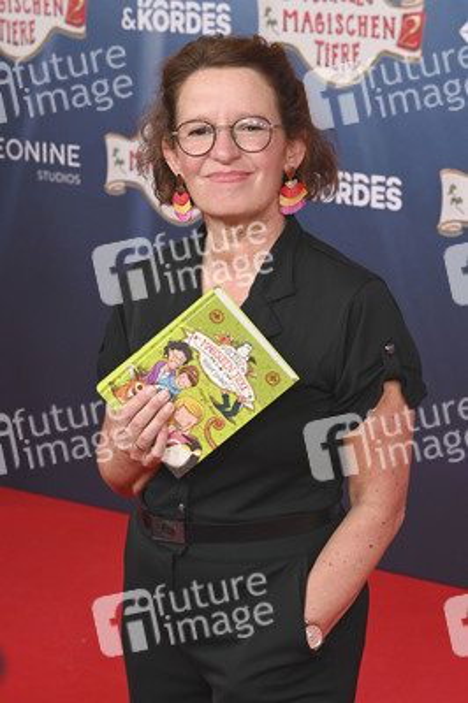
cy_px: 352
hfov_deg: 18.2
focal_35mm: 75
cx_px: 234
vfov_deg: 27.0
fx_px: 1465
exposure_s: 1/125
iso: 1000
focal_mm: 75
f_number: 8
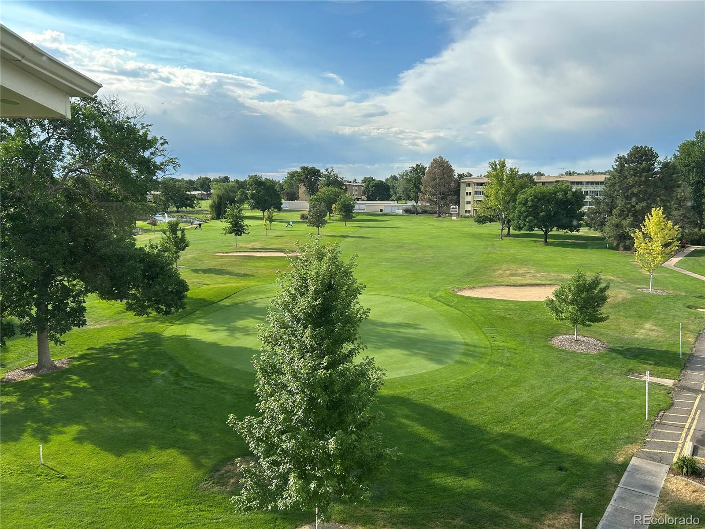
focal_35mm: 26
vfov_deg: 53.1
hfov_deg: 67.3
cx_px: 352
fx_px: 530
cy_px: 264
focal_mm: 5.7
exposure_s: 1/2045
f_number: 1.5
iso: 50
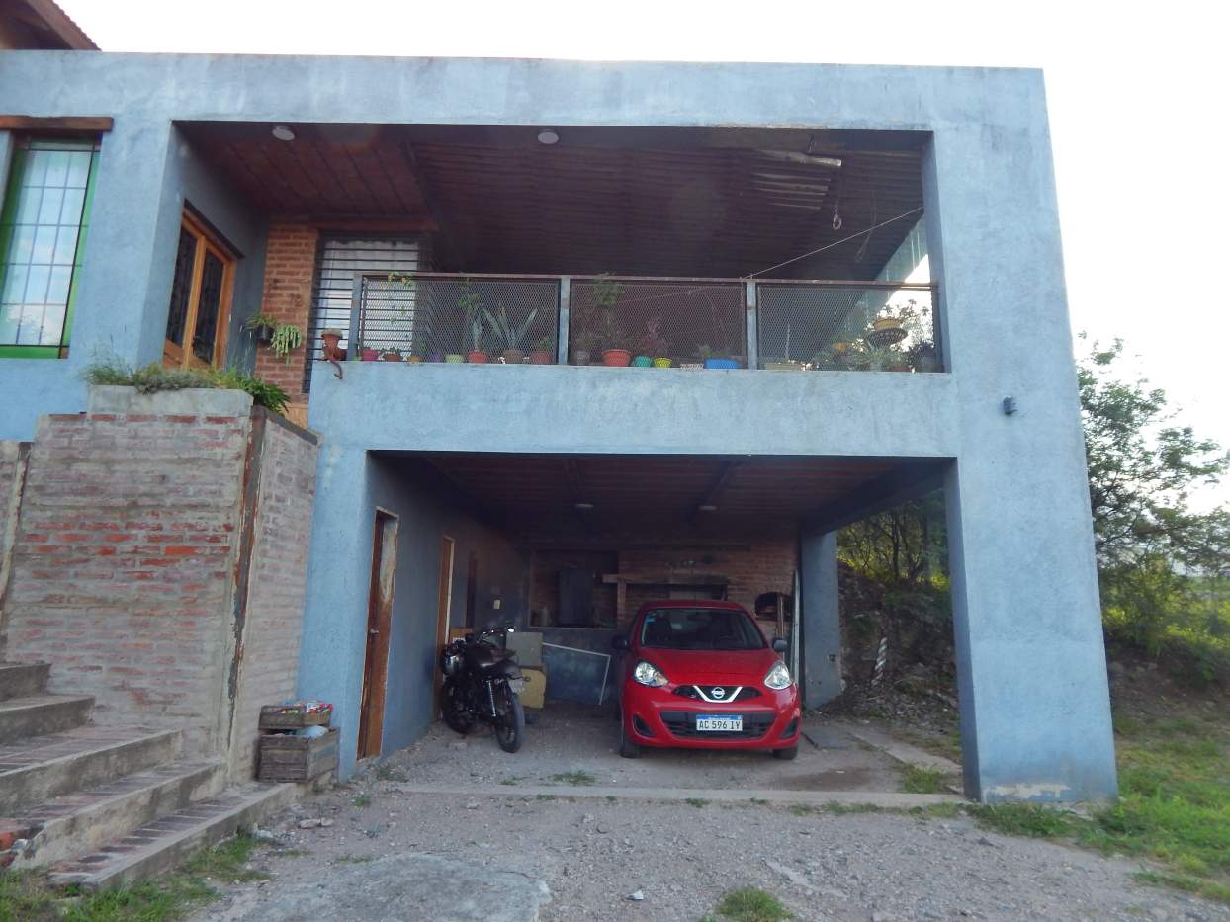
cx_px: 615
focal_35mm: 23
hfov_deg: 73.9
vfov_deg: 58.9
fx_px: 817
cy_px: 461
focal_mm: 4
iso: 125
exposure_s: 1/200
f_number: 3
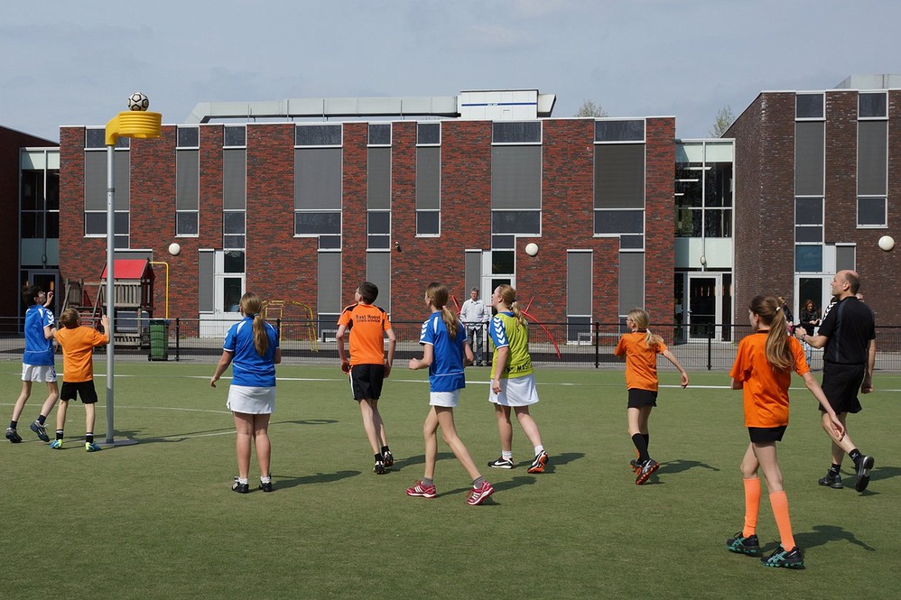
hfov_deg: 48.5
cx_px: 440
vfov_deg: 33.4
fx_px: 1001
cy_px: 293
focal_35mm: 40
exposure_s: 1/640
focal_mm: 26
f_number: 6.3
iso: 100
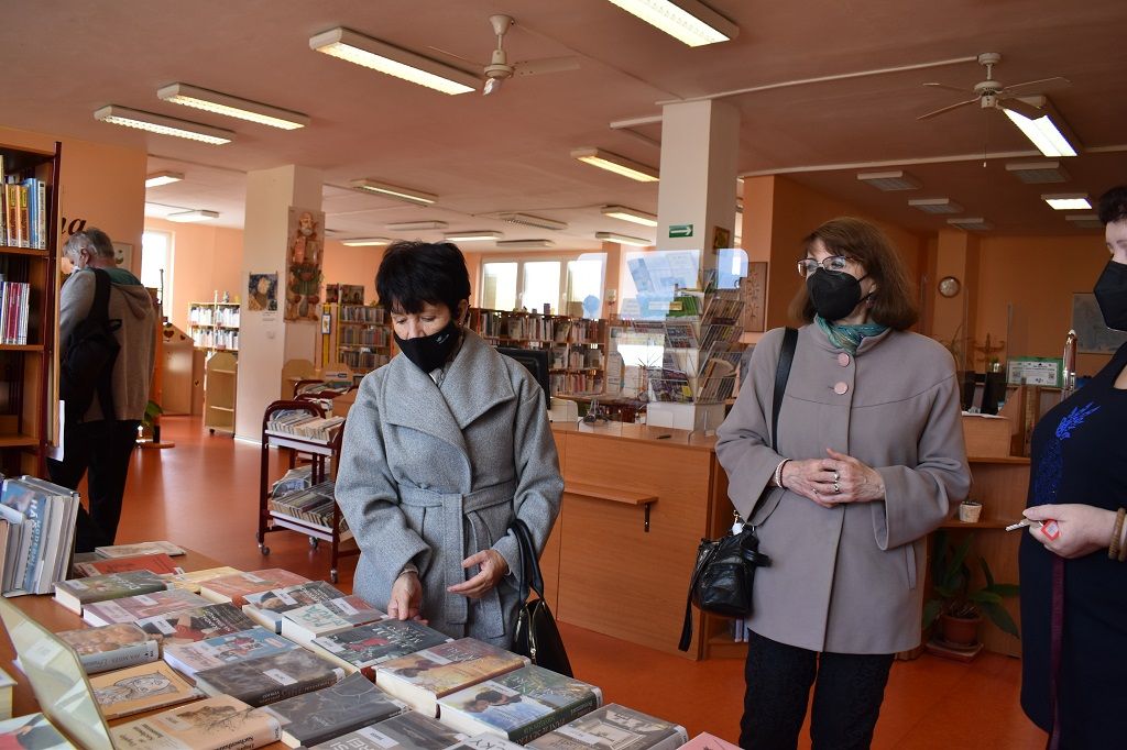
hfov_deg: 67.4
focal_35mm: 27
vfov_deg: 47.9
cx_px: 564
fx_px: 845
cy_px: 375
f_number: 5
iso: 400
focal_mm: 18
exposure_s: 1/100
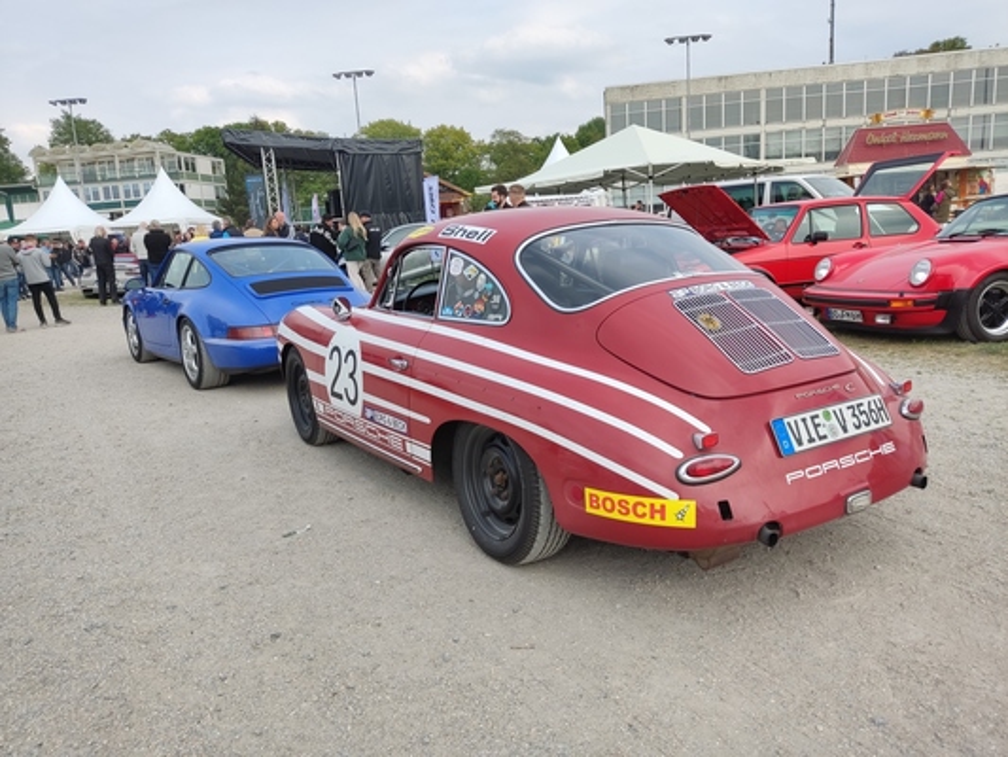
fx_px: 728
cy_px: 378
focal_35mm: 25
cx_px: 504
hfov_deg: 69.4
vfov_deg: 54.9
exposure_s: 1/757
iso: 50
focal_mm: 4.71
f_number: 1.79
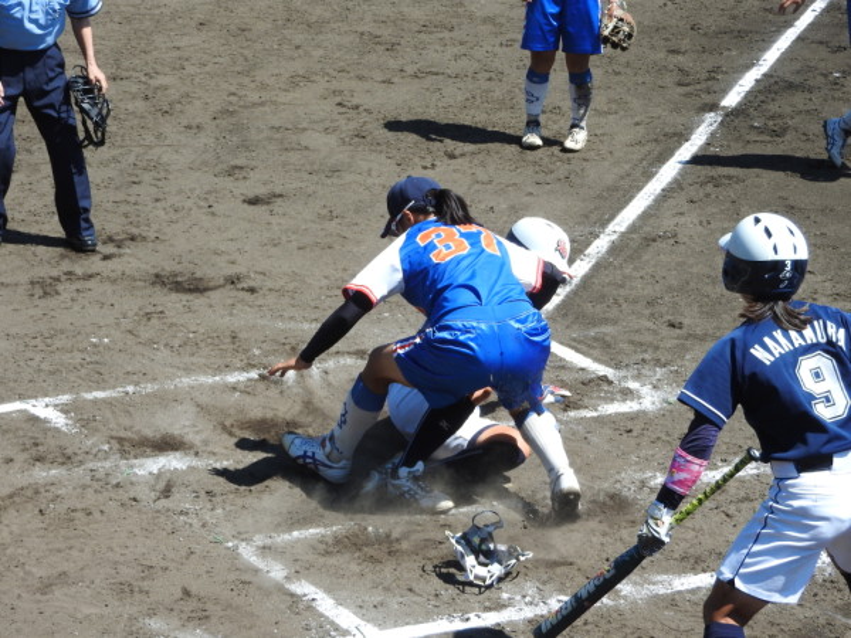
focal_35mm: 125
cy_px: 319
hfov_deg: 15.8
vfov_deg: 11.9
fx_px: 3073
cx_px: 426
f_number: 5
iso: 100
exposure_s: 1/400
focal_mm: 22.4
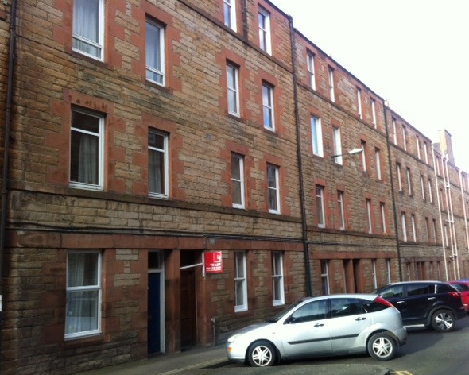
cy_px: 186
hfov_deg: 49.1
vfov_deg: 40.1
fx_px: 514
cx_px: 238
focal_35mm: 37
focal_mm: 3.85
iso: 80
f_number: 2.8
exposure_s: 1/168
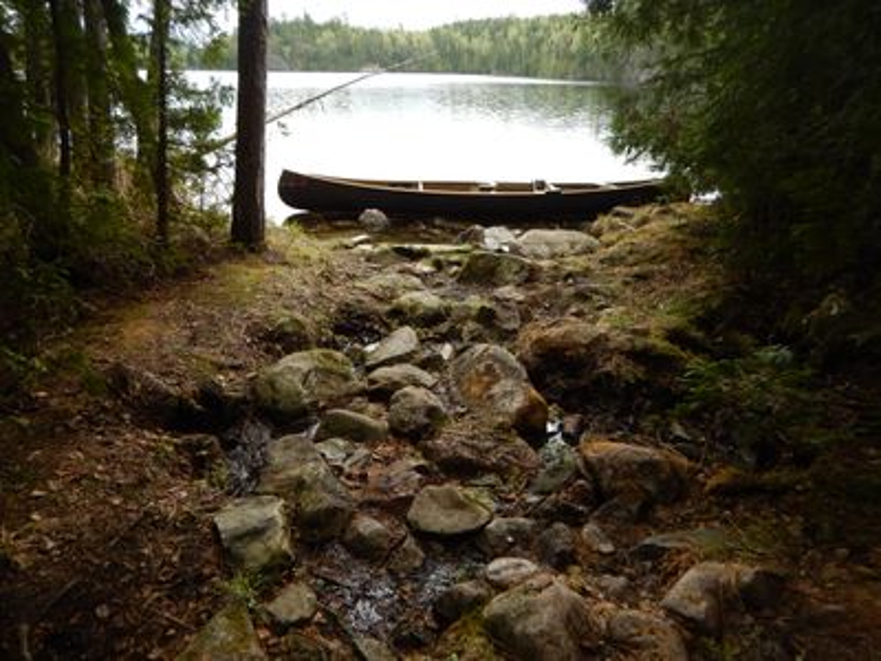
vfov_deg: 56.8
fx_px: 611
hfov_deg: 71.6
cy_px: 330
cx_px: 440
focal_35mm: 24
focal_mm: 4.3
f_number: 2.8
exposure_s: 1/400
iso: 125
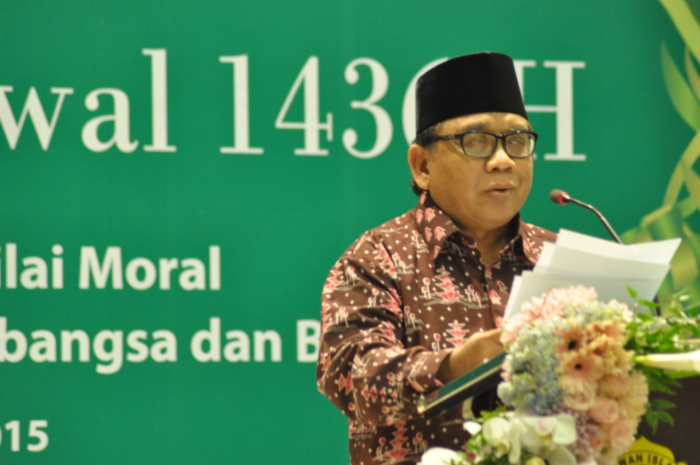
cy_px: 232
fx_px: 4952
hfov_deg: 8.1
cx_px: 350
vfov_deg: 5.4
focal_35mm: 255
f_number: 4.8
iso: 1600
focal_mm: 170
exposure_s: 1/13
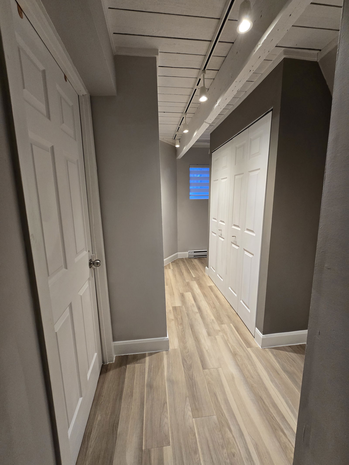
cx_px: 174
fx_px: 175
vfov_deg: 106.2
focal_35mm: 13
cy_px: 232
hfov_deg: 89.9
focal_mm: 2.2
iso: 200
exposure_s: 1/60
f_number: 2.2
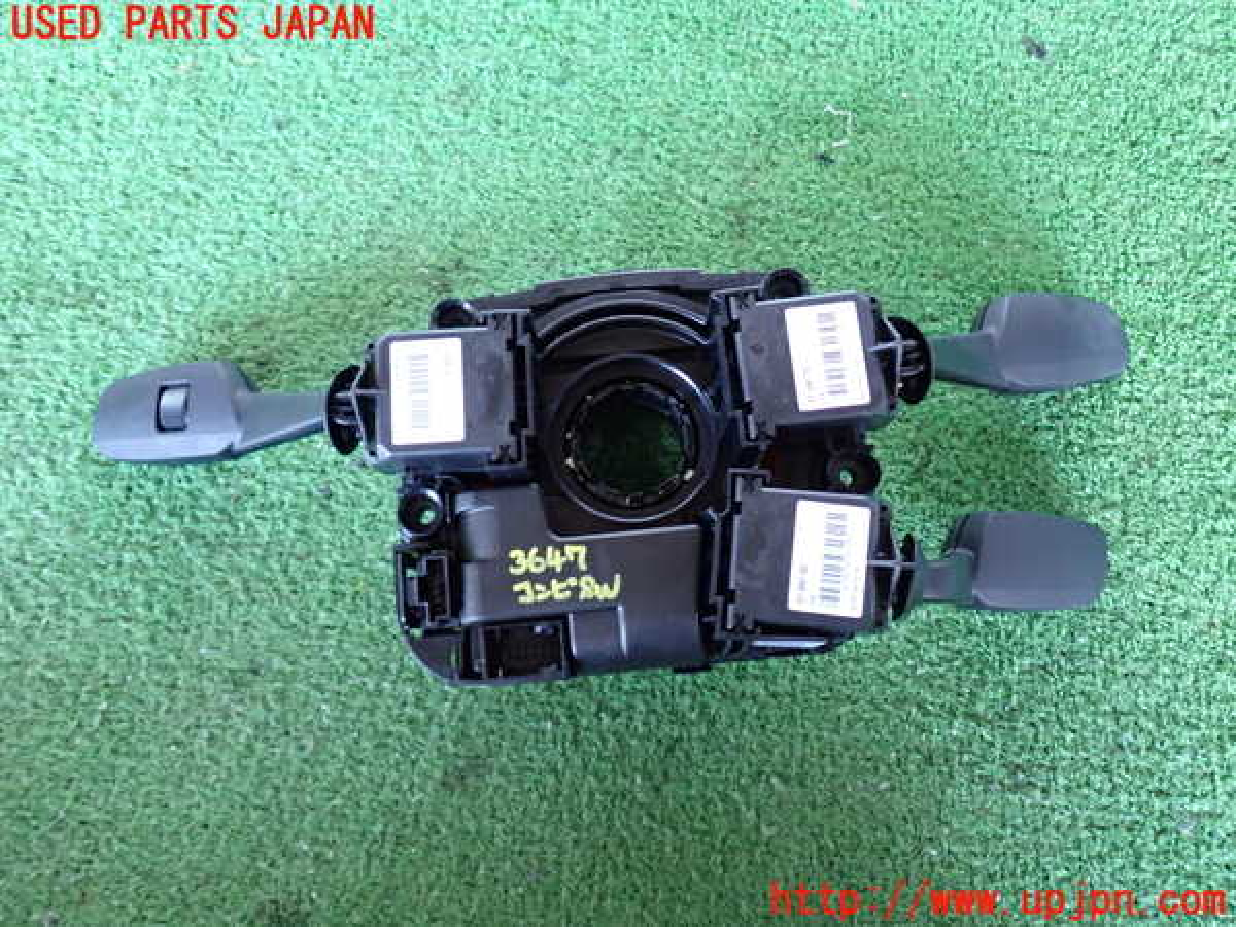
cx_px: 618
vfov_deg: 46.8
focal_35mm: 30
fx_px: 1071
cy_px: 464
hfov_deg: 60.0
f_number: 2.3
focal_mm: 5.4
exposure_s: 1/30
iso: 640
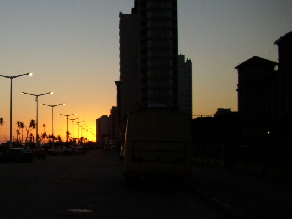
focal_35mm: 63
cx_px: -2
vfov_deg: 23.3
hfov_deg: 28.7
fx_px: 531
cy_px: 129
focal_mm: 6.2
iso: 50
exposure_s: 1/458
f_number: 2.8
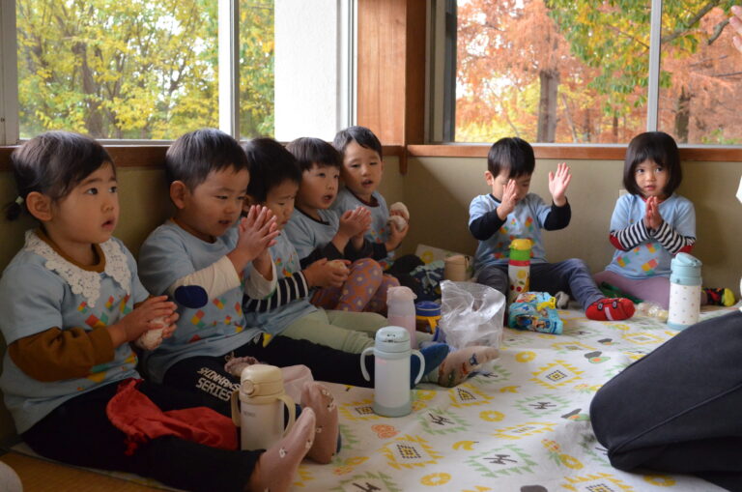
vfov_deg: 47.8
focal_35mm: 27
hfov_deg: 67.5
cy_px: 246
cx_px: 371
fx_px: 555
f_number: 3.5
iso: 1600
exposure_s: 1/500
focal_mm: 18
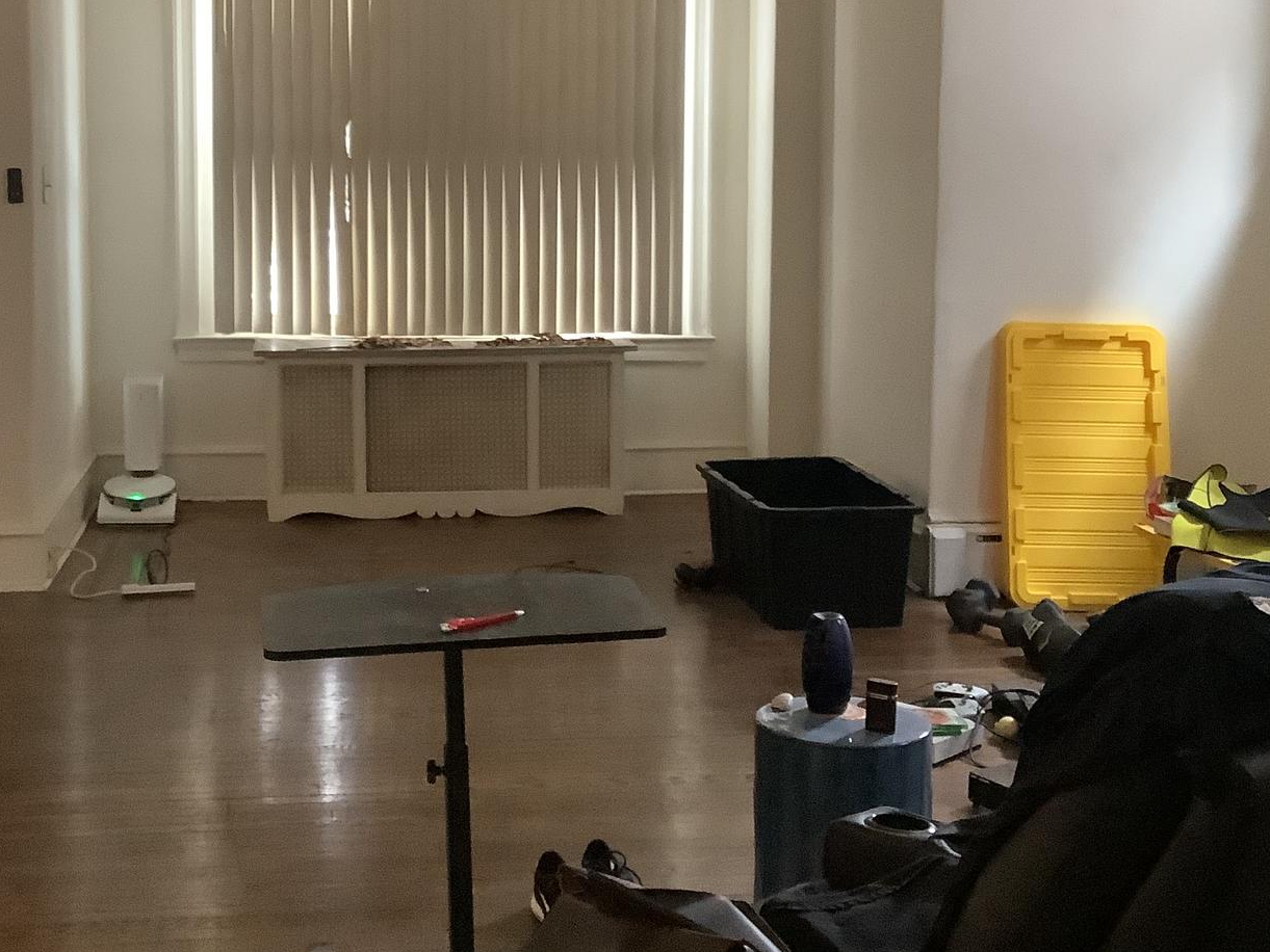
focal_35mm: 52
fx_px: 1908
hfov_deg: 36.7
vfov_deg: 27.7
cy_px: 264
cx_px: 546
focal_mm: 3.3
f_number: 2.4
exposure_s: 1/30
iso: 320
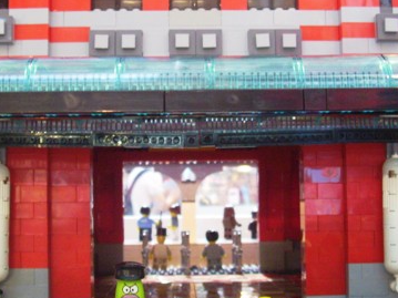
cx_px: 170
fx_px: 655
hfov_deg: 33.7
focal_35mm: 57
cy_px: 146
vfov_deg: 25.6
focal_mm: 5.7
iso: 160
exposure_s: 1/8
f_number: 2.9
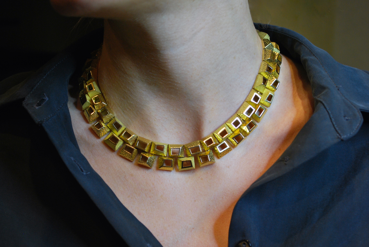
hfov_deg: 35.0
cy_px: 124
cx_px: 184
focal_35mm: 57
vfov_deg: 23.8
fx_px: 585
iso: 360
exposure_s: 1/30
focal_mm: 38
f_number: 5.3
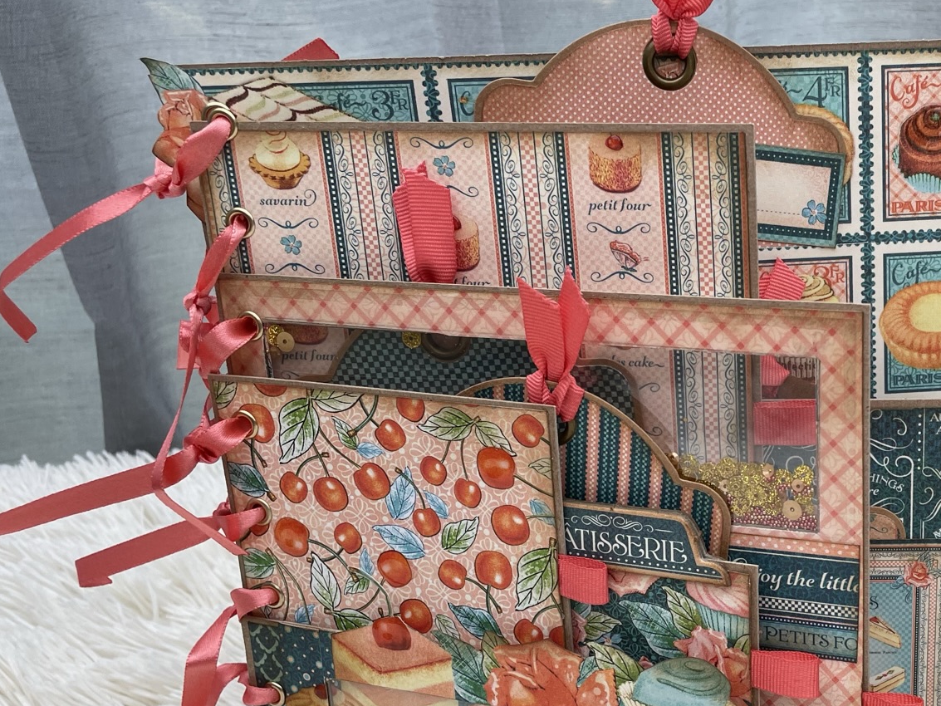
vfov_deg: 30.6
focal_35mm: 47
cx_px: 824
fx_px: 1278
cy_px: 495
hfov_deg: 38.0
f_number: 1.6
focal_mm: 4.2
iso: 32
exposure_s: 1/287
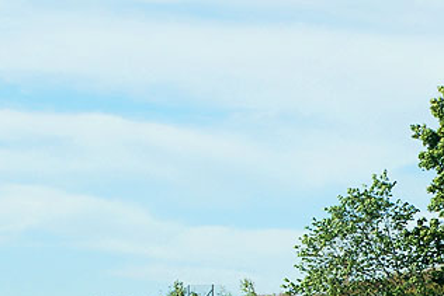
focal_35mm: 219
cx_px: 302
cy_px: 377
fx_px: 2697
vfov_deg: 6.2
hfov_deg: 9.4
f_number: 8
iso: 200
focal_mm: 45
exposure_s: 1/400
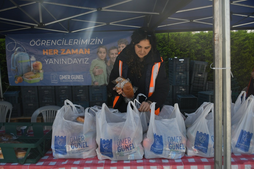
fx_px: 212
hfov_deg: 61.9
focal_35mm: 30
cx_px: 127
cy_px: 84
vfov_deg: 43.6
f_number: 4
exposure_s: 1/800
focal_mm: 20
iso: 280
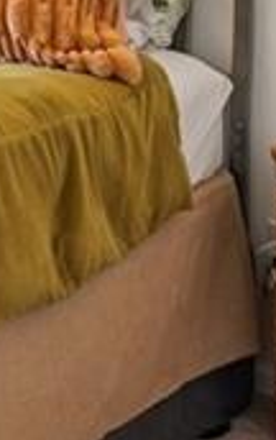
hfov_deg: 11.5
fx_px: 1200
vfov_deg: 19.3
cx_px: -322
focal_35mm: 100
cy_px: -119
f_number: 8
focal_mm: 16.5
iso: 800
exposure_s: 1/40
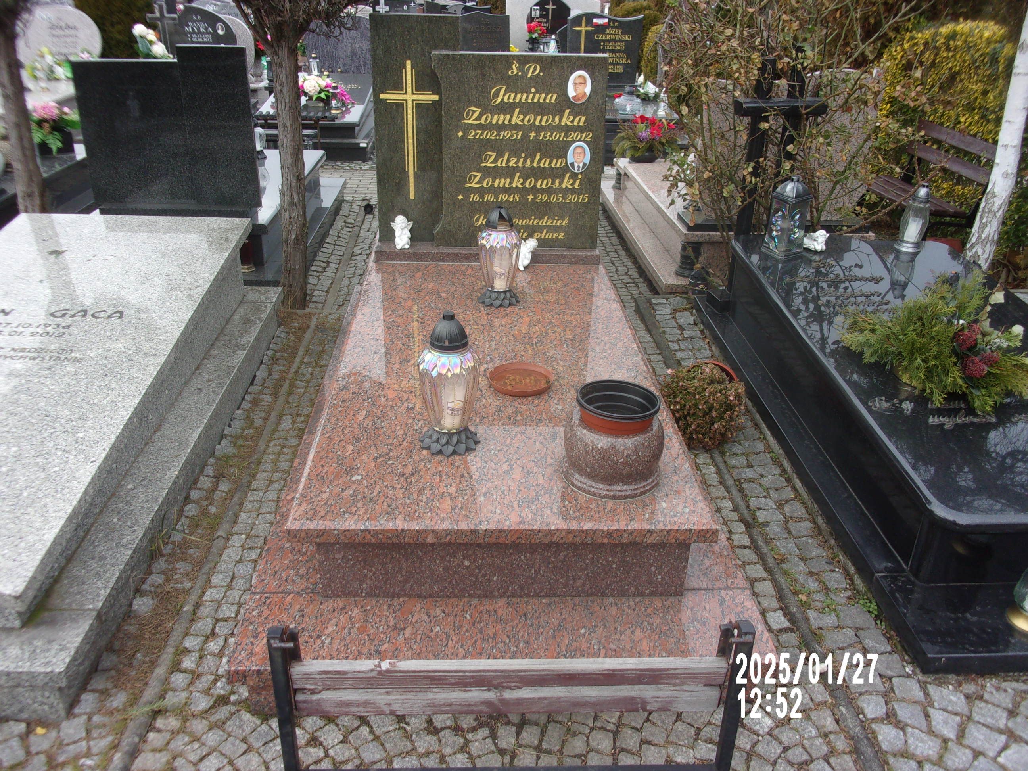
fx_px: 832
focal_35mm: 28
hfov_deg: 63.4
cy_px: 386
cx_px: 514
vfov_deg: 49.7
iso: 80
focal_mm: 5.1
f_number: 3.9
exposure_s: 1/125
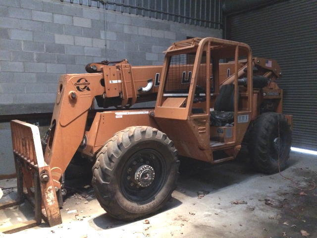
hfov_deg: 61.7
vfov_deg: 48.2
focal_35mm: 29
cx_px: 158
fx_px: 266
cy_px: 119
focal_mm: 4.15
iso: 500
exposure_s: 1/15
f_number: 2.2
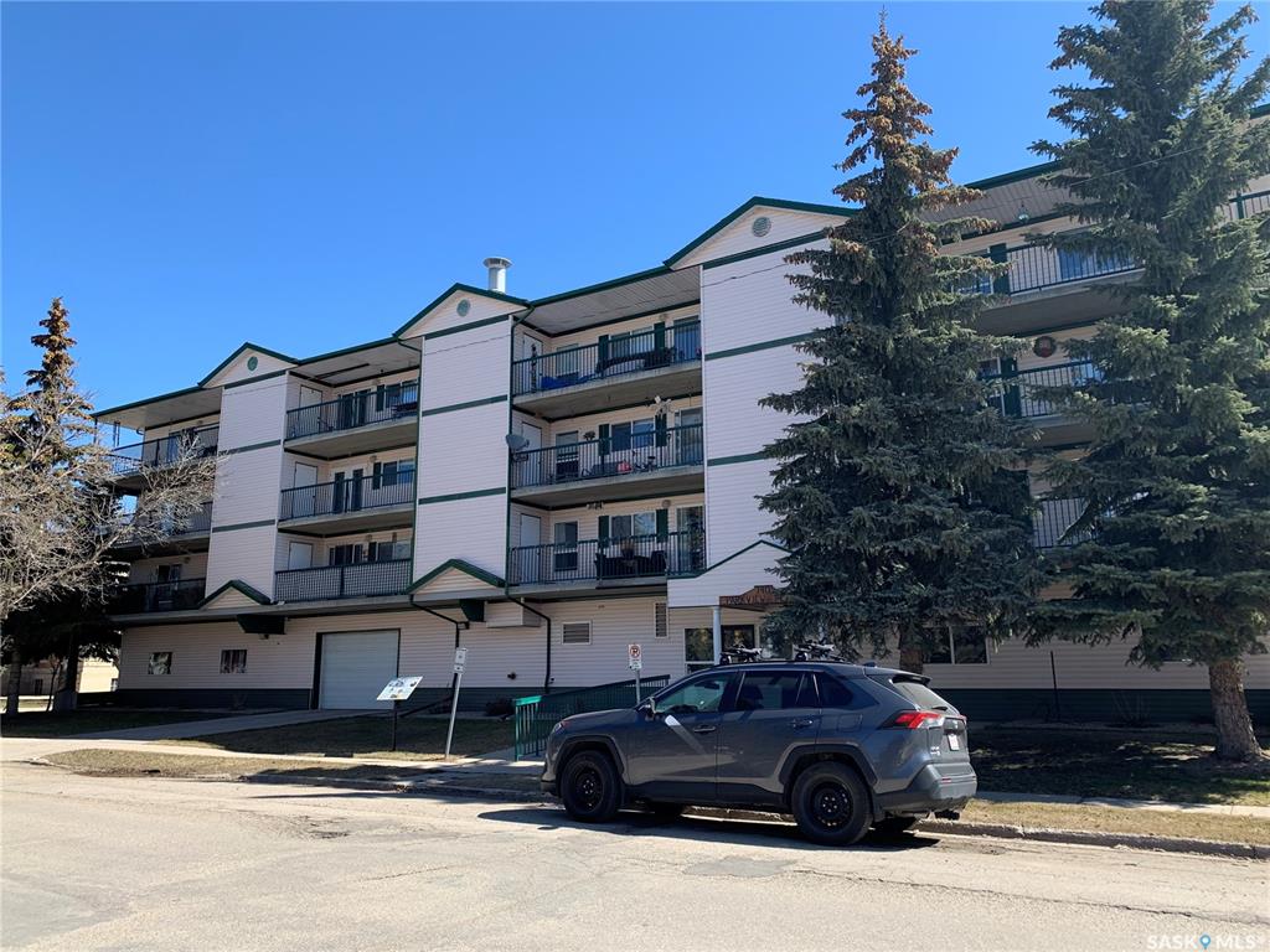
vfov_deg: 53.1
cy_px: 476
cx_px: 635
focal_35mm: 26
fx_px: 954
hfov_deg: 67.3
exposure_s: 1/1176
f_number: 1.8
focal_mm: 4.25
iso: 25
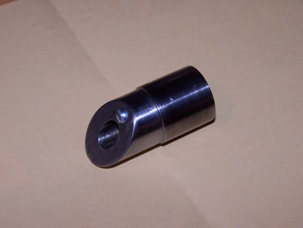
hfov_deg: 23.8
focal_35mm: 82
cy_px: 114
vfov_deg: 18.0
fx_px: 718
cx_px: 152
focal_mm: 13.7
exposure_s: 1/90
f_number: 3.2
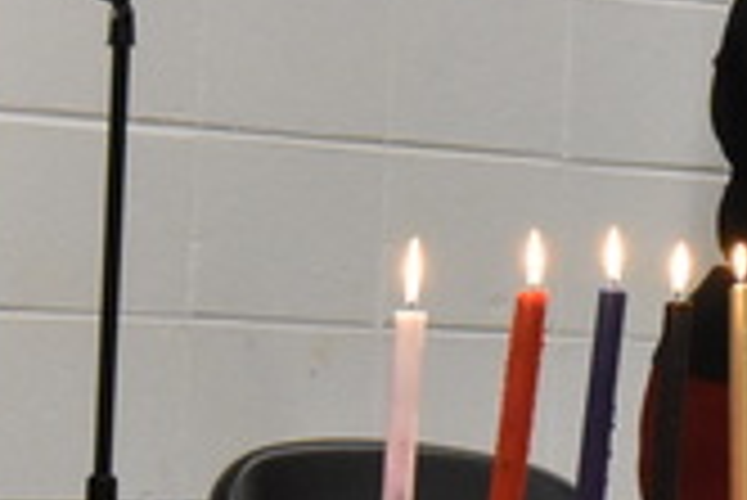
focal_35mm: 397
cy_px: 306
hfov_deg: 5.1
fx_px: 8253
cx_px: 1318
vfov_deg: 3.5
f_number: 7.1
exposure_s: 1/100
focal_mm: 55
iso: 3600
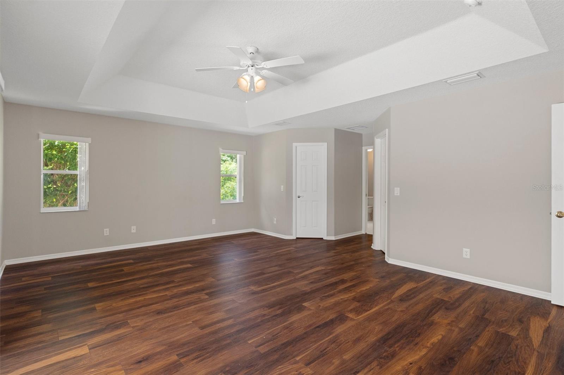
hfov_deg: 90.0
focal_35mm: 18
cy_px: 188
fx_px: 282
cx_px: 282
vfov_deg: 67.4
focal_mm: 12
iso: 320
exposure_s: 1/4
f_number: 8
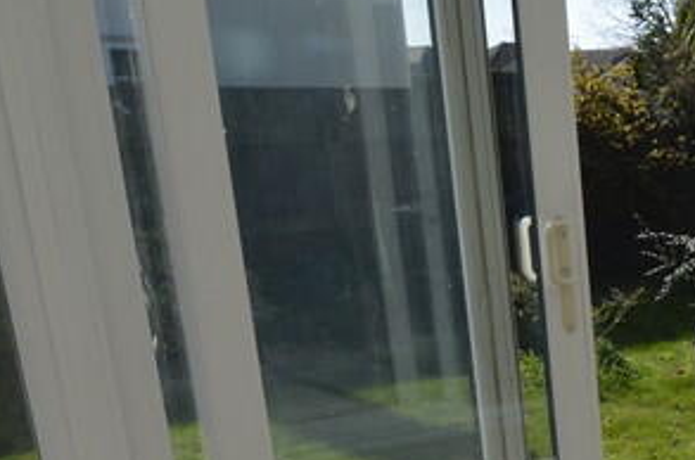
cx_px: 980
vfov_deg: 22.7
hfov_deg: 27.0
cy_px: 424
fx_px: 1112
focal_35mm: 58
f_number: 8
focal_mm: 11
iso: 125
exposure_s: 1/250
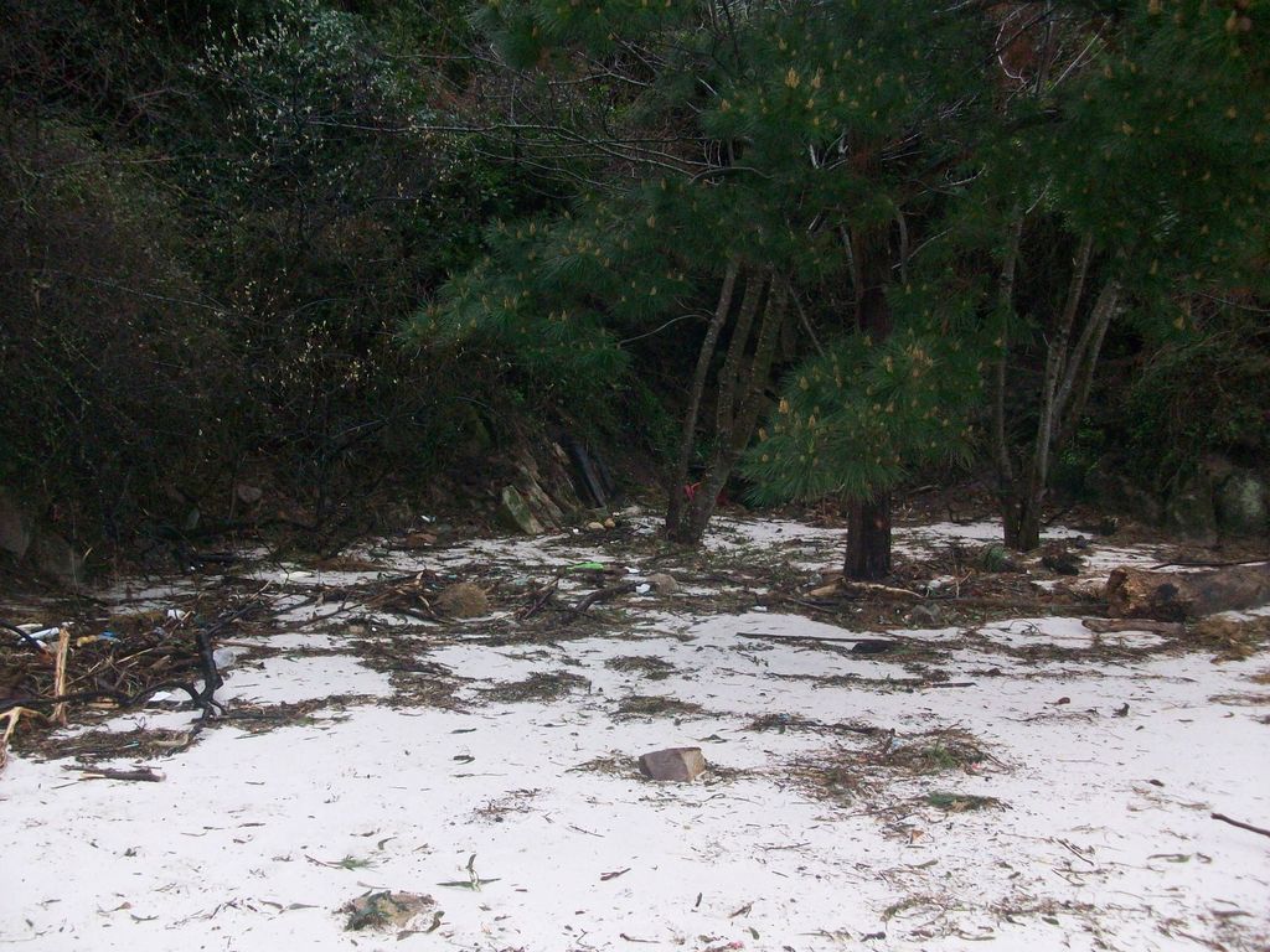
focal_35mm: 34
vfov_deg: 41.8
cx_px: 635
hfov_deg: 54.0
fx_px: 1247
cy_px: 476
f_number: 2.8
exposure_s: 1/129
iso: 200
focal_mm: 5.7
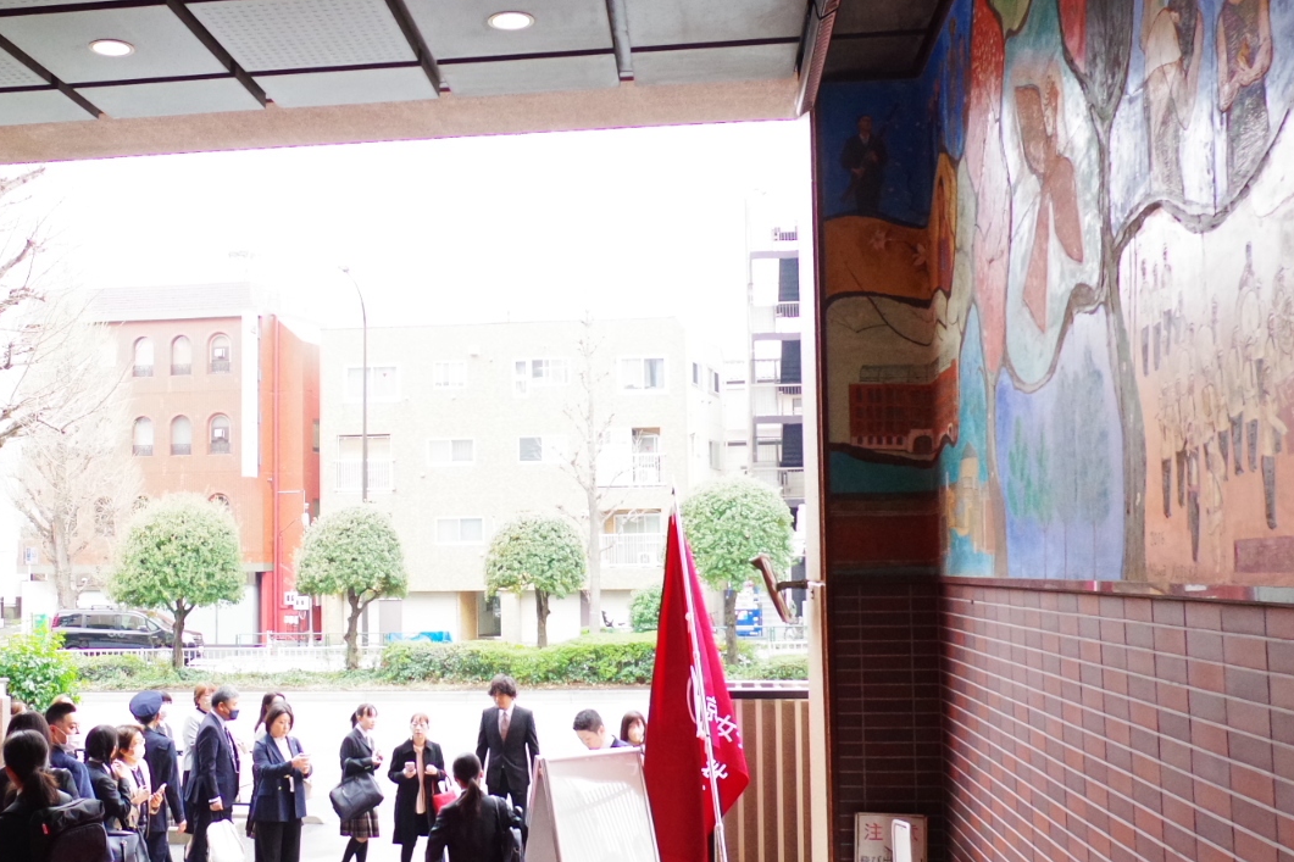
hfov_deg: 50.2
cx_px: 492
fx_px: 1366
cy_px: 489
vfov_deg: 35.0
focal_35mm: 38
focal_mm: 14
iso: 2500
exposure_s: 1/250
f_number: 5.6
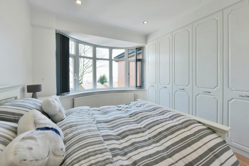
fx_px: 104
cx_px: 124
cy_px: 83
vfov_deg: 77.4
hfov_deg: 100.4
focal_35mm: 15
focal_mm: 15
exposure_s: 1/125
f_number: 8
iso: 800
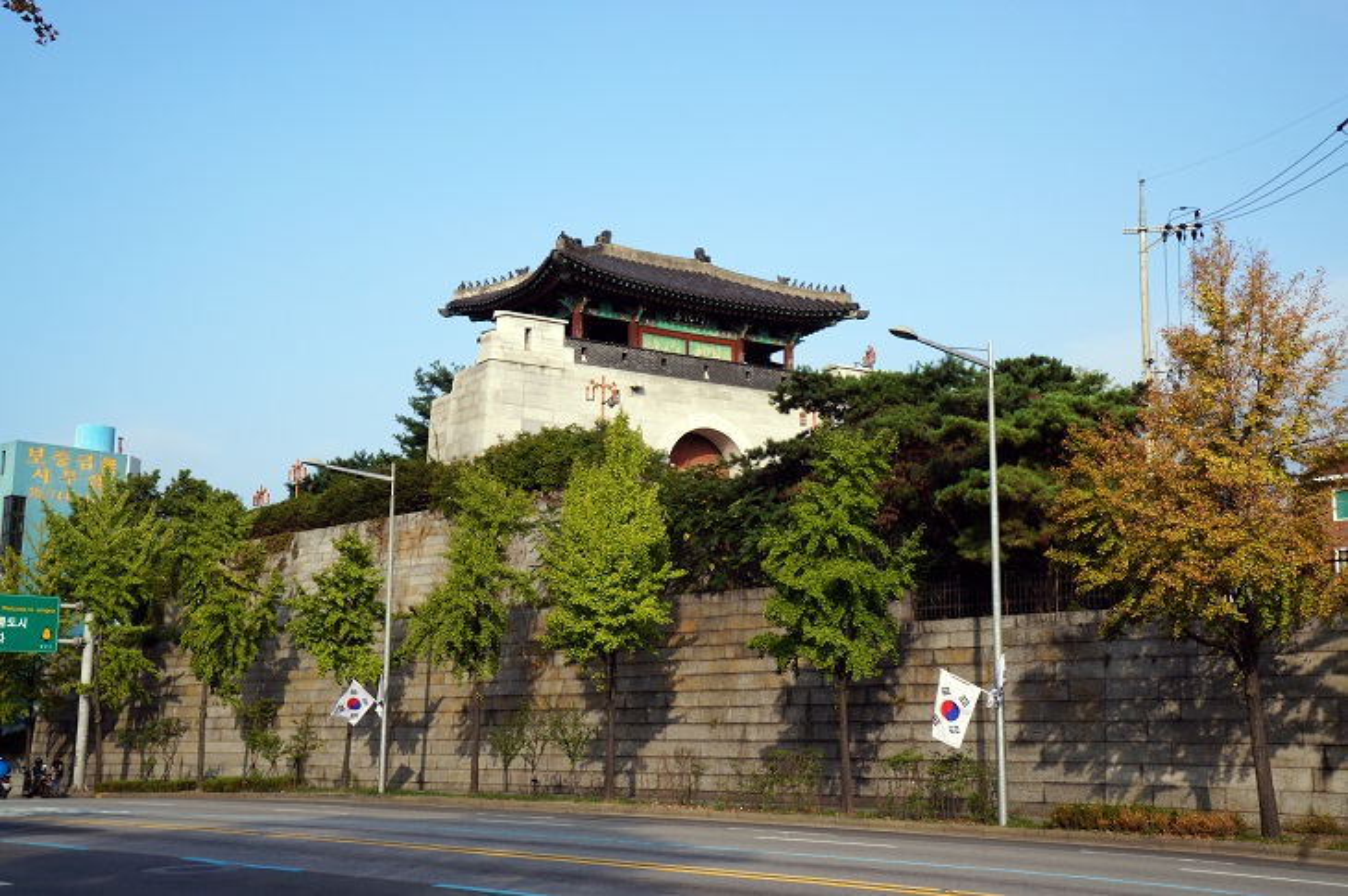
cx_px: 674
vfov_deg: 30.8
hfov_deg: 45.0
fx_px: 1627
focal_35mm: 44
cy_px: 448
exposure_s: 1/80
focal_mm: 29
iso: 100
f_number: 16
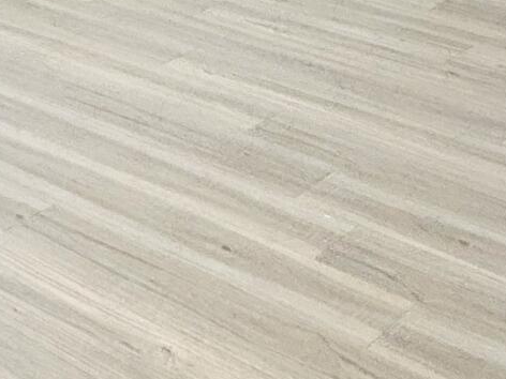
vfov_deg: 13.7
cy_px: -413
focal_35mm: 89
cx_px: -31
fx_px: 1301
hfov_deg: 21.1
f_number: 2.2
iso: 50
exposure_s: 1/120
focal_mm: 2.22
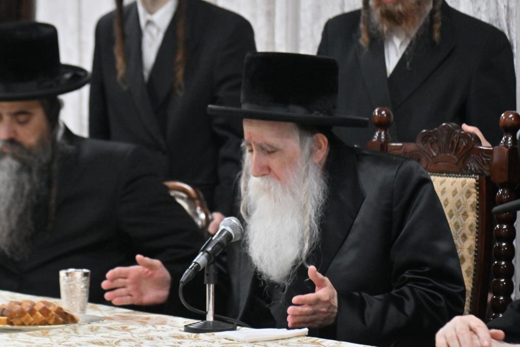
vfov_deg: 7.6
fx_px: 2599
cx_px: 260
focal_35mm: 180
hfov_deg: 11.4
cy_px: 174
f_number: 4
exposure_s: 1/160
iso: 1600
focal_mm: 120
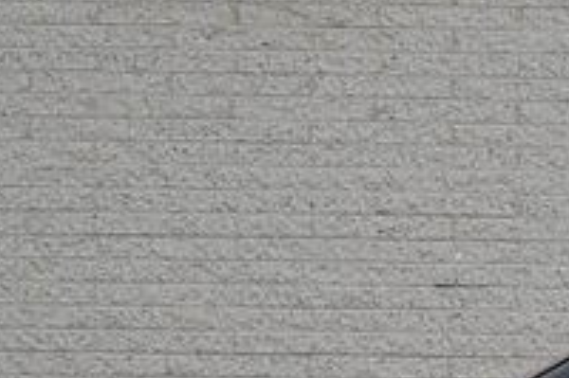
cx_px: 982
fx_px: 2788
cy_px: 502
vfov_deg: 7.7
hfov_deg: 11.0
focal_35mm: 177
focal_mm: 23
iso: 100
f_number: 5
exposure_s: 1/125
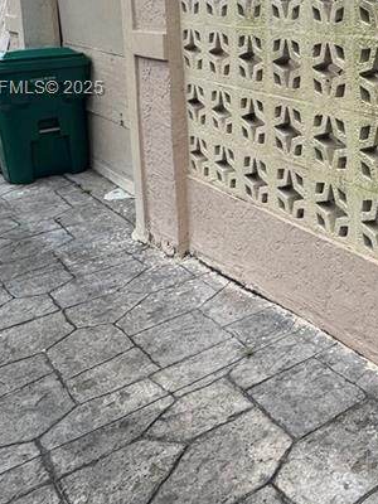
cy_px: 89
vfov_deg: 42.5
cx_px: 437
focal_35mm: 42
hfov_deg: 30.0
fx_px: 612
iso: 50
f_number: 2.2
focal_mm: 2.22
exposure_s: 1/652
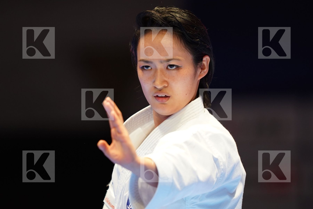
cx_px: 156
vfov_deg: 2.3
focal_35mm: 600
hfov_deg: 3.4
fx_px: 5216
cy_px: 104
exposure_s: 1/250
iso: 1000
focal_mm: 400
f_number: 2.8
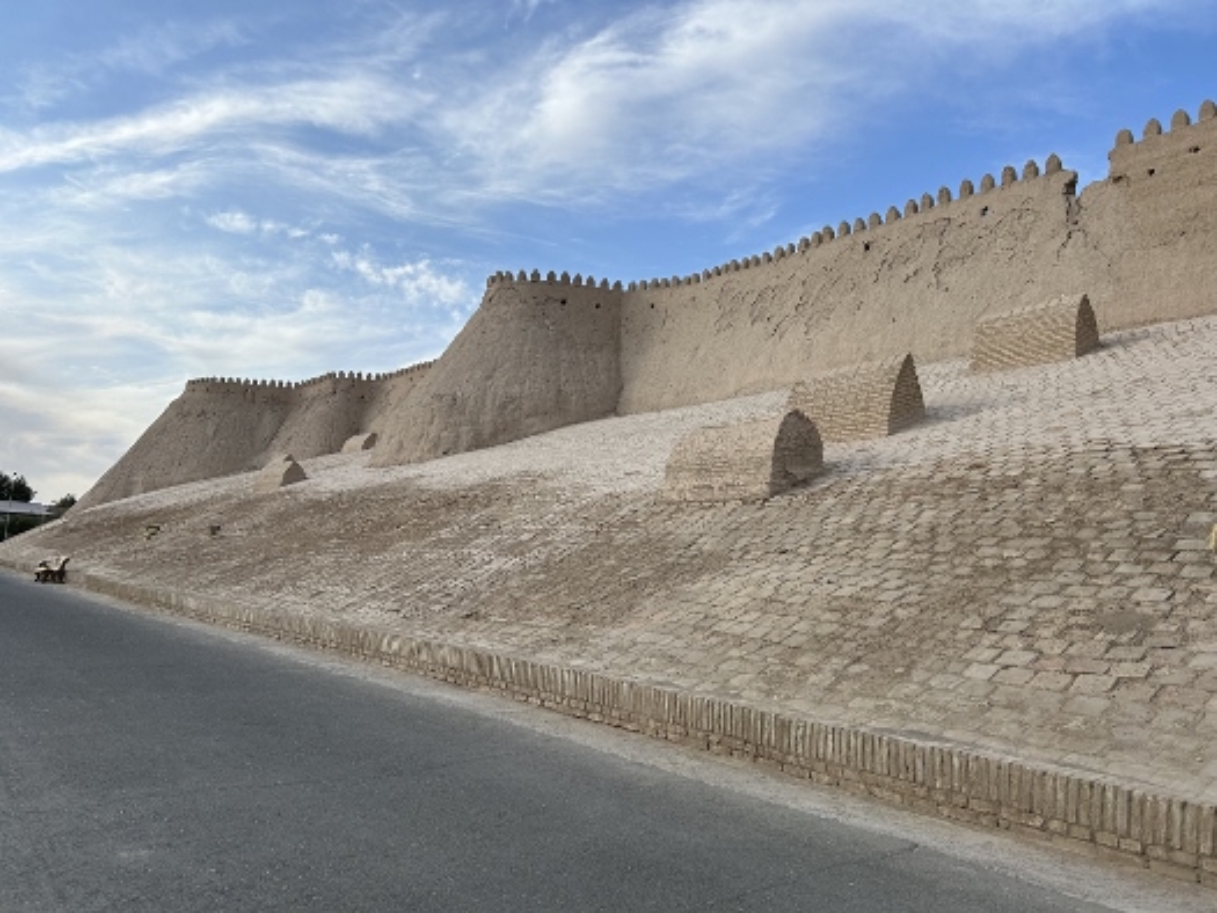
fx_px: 914
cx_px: 608
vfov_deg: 53.1
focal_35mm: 26
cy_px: 456
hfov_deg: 67.3
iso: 50
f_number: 1.5
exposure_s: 1/3968
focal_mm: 5.7
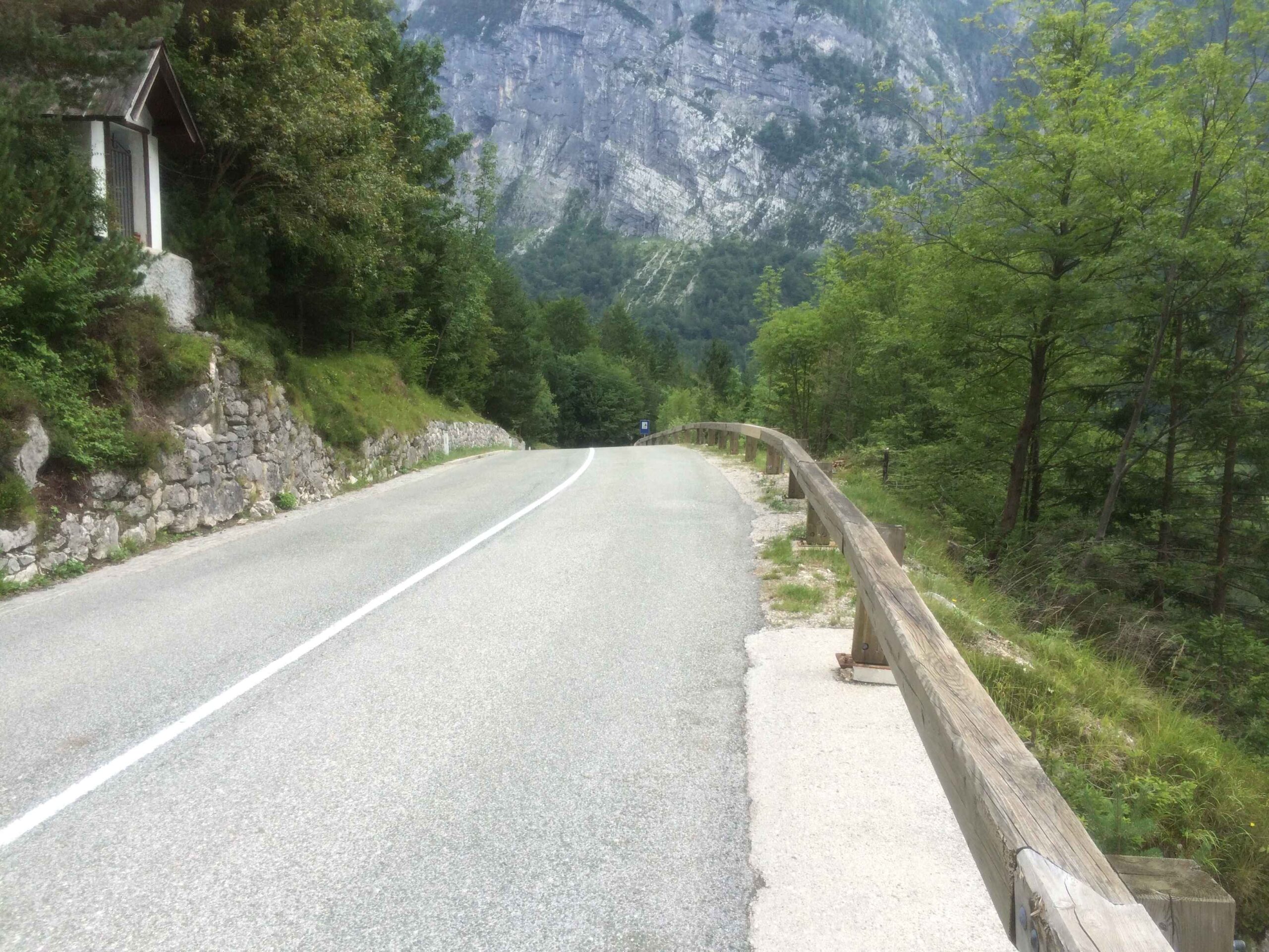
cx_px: 634
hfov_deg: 61.7
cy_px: 476
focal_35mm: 29
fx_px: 1063
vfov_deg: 48.2
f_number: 2.2
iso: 32
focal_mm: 4.15
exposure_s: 1/746
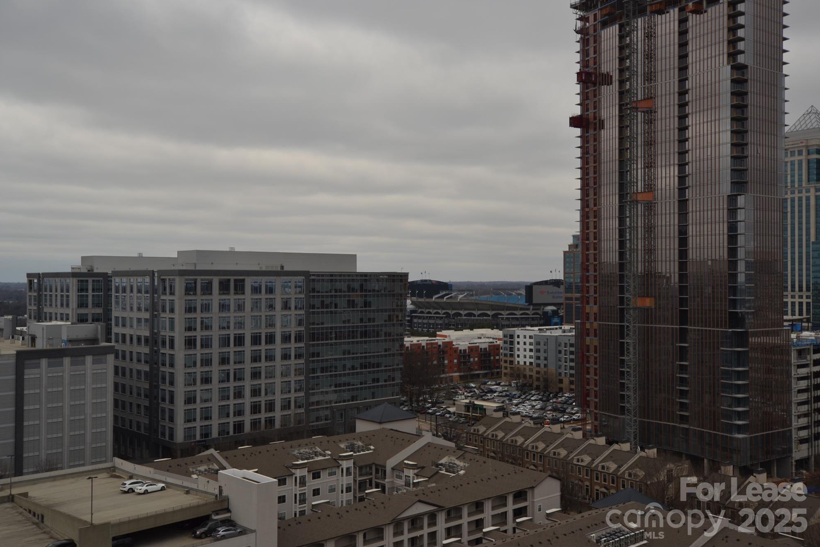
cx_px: 417
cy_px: 274
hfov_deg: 51.9
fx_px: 843
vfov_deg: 35.9
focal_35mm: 37
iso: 100
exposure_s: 1/200
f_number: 9
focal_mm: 24
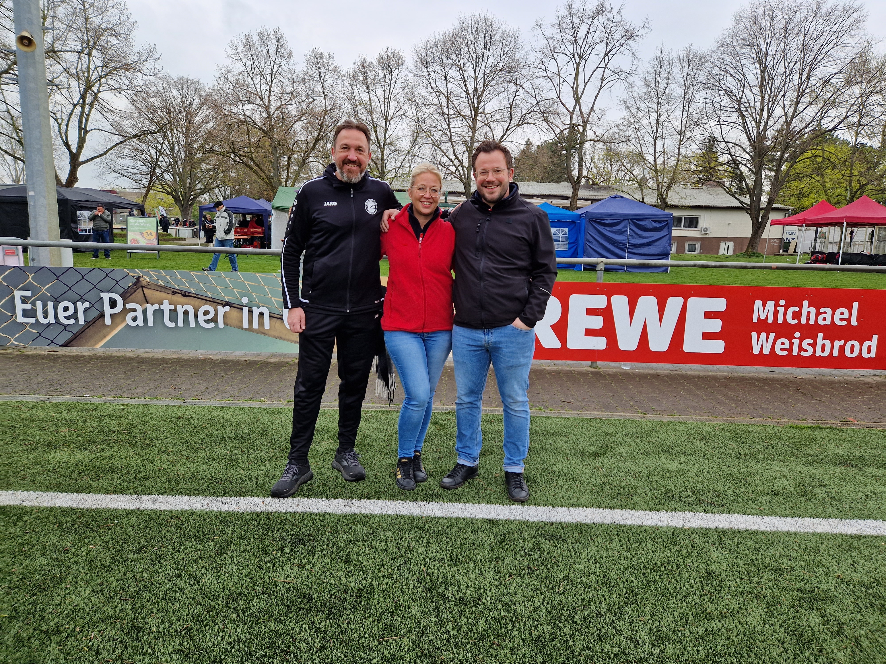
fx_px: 589
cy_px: 332
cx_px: 443
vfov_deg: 58.9
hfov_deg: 73.9
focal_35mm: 23
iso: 50
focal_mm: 5.4
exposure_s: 1/407
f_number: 1.8
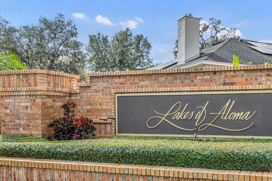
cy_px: 112
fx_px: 279
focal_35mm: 37
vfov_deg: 35.7
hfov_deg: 50.0
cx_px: 201
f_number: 6.3
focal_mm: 24
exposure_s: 1/320
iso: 100
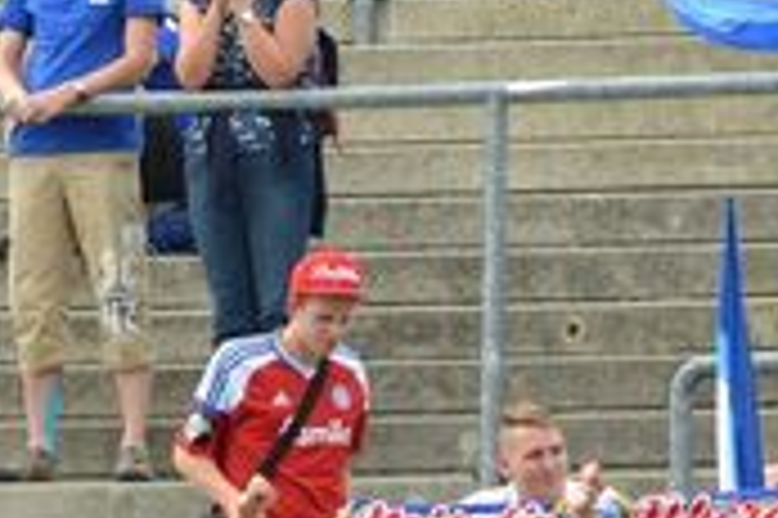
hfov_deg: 3.5
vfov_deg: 2.3
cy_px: 622
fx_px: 12825
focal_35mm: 594
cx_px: 1129
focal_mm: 120
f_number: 5
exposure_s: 1/1250
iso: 400
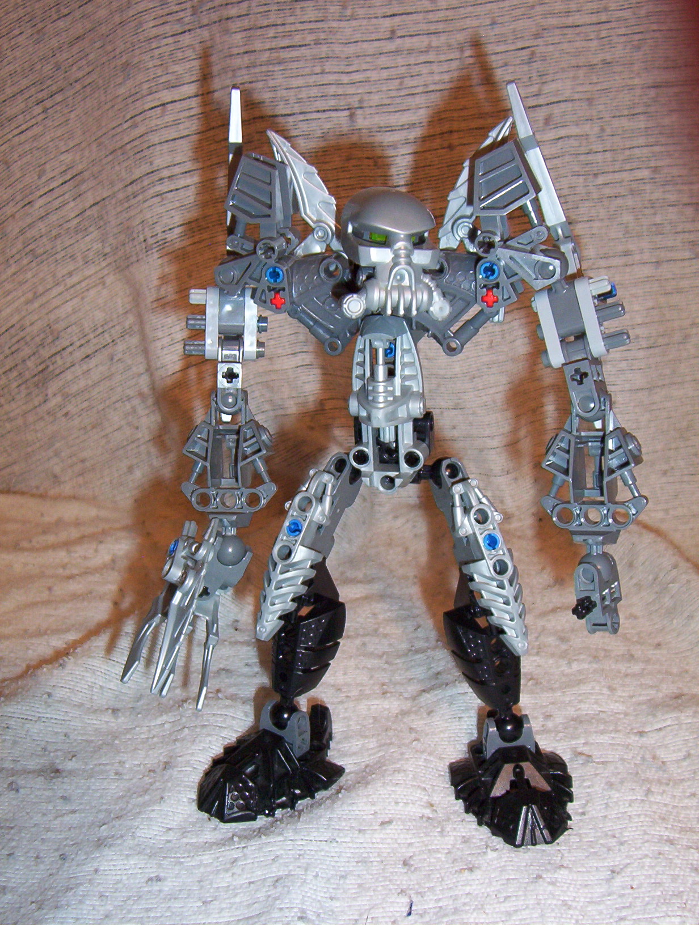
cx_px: 350
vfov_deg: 51.2
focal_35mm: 36
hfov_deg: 39.8
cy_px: 462
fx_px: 965
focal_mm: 5.54
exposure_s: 1/30
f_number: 2.76
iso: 140
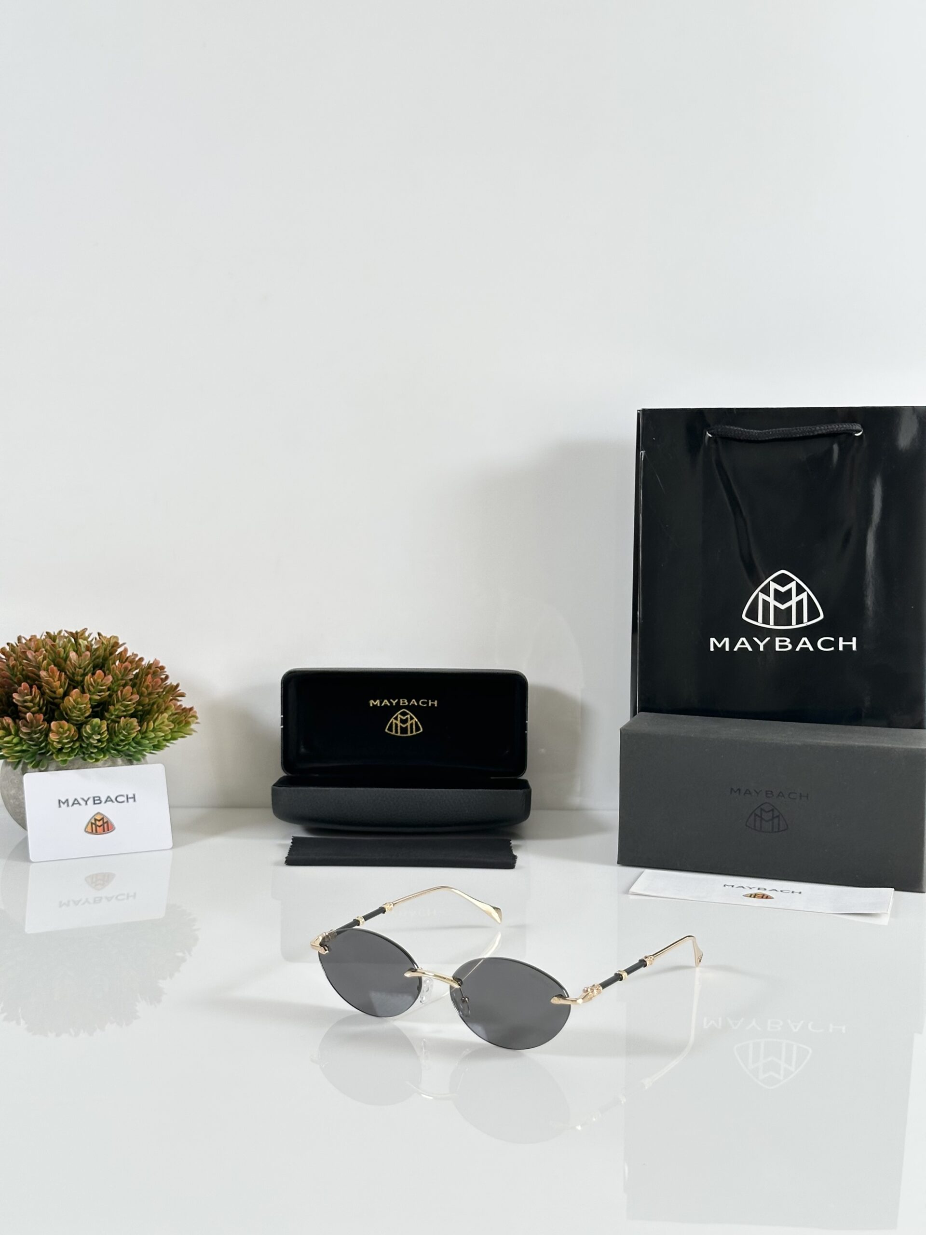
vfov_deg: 39.7
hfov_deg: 30.3
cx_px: 463
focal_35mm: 48
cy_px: 618
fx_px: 1712
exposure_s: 1/121
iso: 80
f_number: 1.78
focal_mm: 6.86
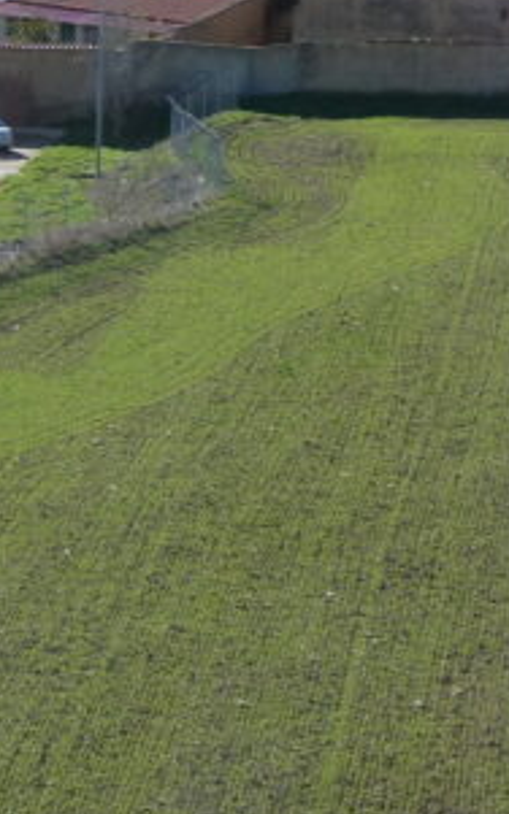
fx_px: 3686
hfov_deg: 7.3
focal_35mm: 166
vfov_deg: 12.4
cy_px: -103
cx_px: -847
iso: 125
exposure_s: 1/320
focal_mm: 8.3
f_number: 5.6
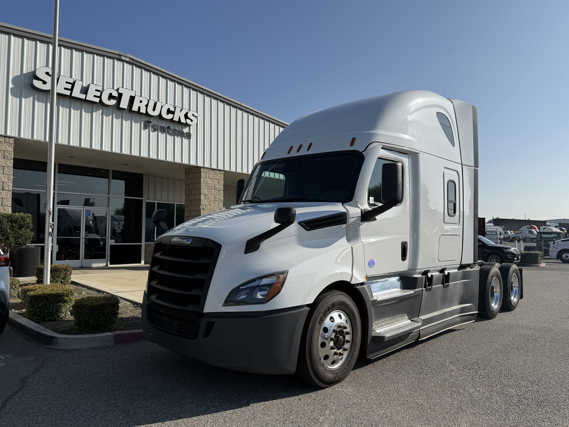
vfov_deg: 54.9
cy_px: 217
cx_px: 284
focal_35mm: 25
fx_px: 411
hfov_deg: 69.4
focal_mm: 6.76
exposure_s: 1/6711
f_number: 1.78
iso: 80
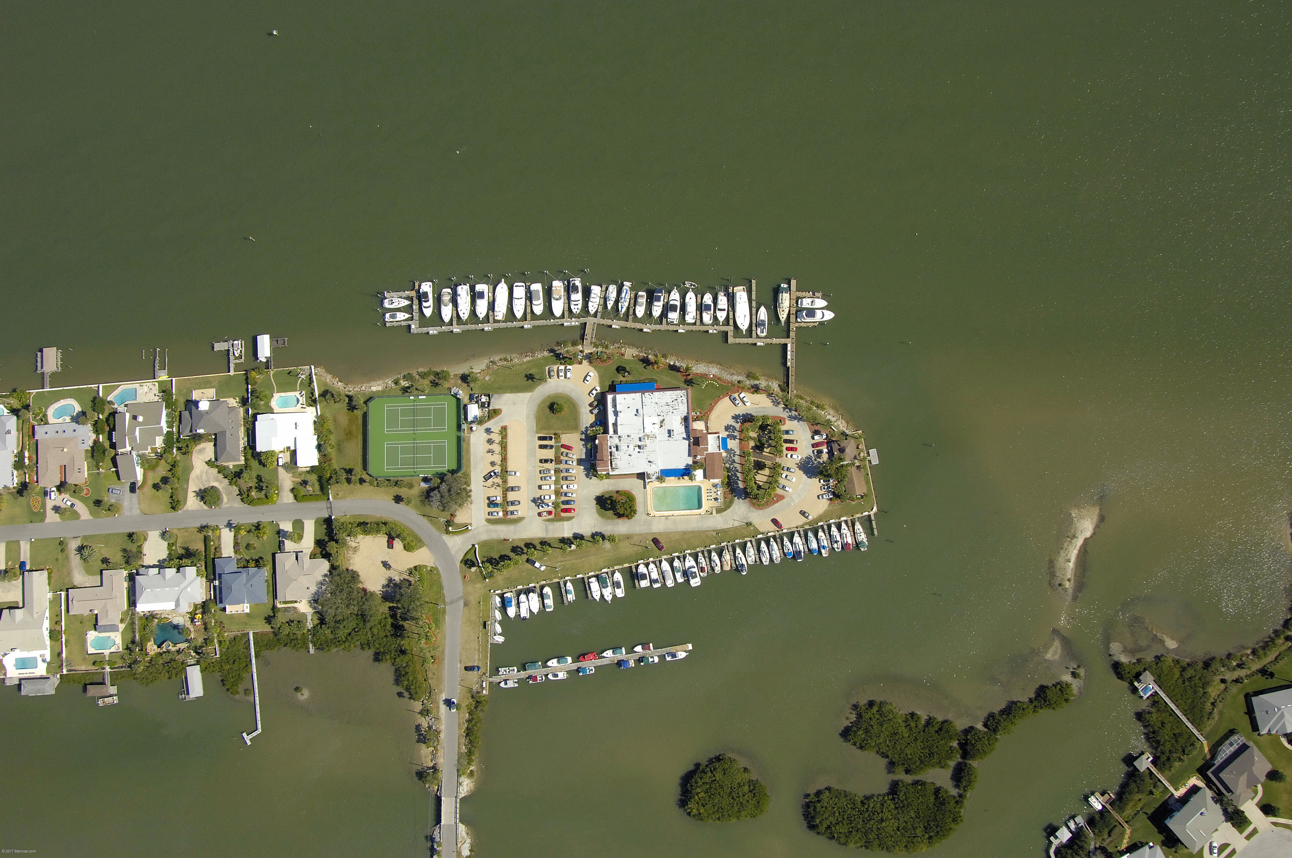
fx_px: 1290
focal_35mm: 36
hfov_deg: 53.2
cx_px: 646
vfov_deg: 36.8
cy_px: 429
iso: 400
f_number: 7.6
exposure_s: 1/1000
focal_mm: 24
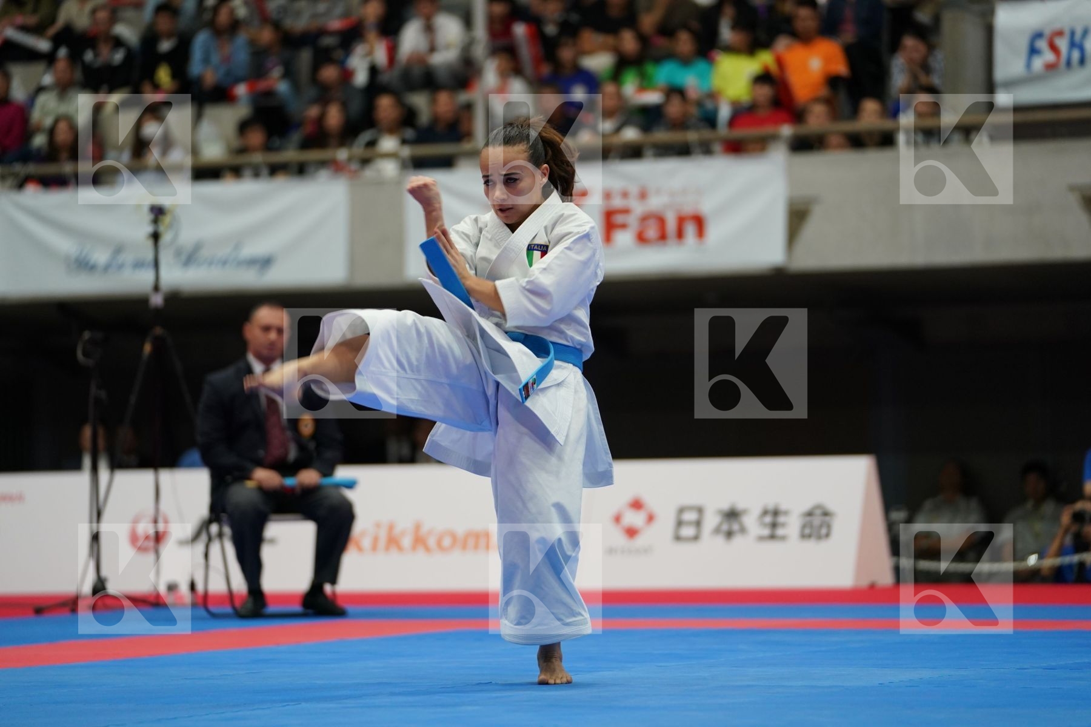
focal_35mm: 138
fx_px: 4182
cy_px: 364
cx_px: 546
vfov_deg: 9.9
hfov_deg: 14.9
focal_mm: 138
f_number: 2.8
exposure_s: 1/500
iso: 1600
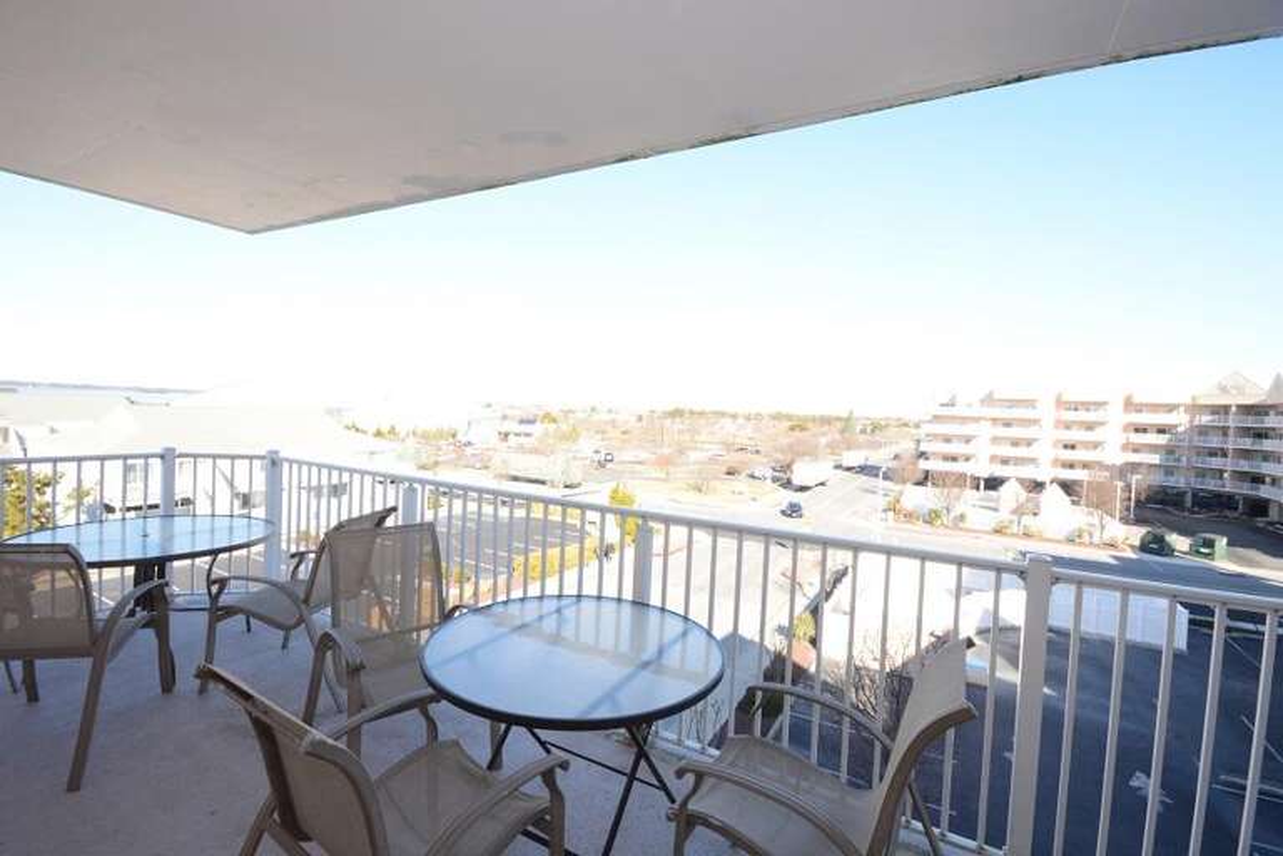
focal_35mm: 15
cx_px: 642
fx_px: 535
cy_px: 428
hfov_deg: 100.4
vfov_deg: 77.3
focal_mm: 10
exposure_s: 1/200
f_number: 13
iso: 1000
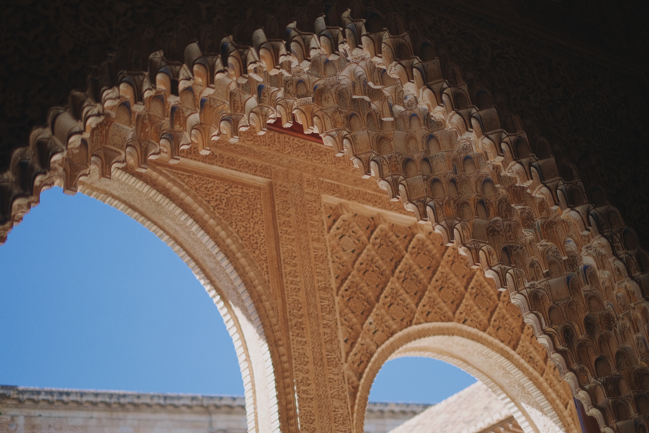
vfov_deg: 25.5
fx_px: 955
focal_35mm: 53
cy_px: 216
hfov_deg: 37.5
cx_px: 324
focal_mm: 35
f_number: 1.4
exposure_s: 1/3200
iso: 640
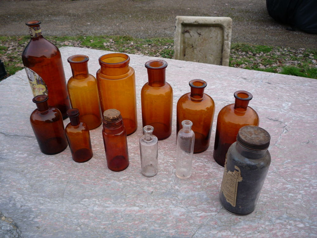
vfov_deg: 46.8
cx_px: 158
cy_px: 119
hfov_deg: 60.0
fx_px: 275
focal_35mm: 30
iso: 100
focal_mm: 5.2
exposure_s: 1/60
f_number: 3.3
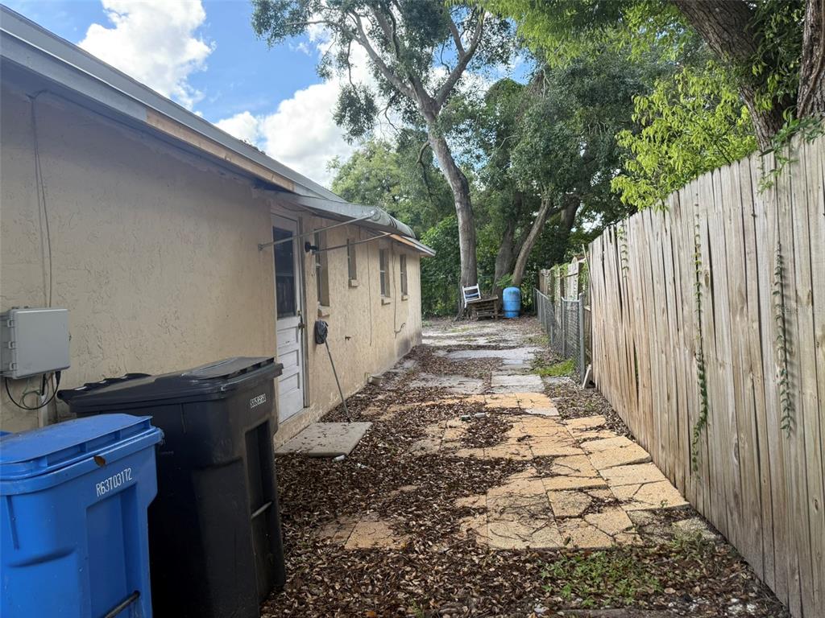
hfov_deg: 71.6
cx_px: 412
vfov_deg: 56.8
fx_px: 572
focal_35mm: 24
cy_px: 309
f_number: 1.78
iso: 100
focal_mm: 6.76
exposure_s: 1/584
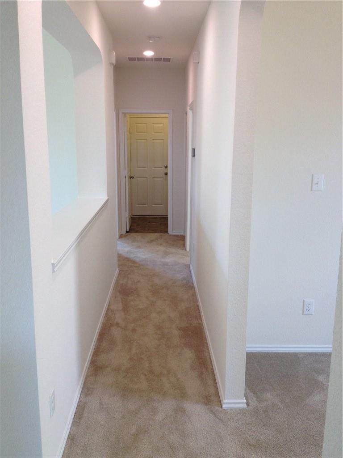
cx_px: 172
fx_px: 462
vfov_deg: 52.6
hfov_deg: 40.7
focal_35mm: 35
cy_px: 229
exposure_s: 1/40
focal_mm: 4.28
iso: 64
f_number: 2.4
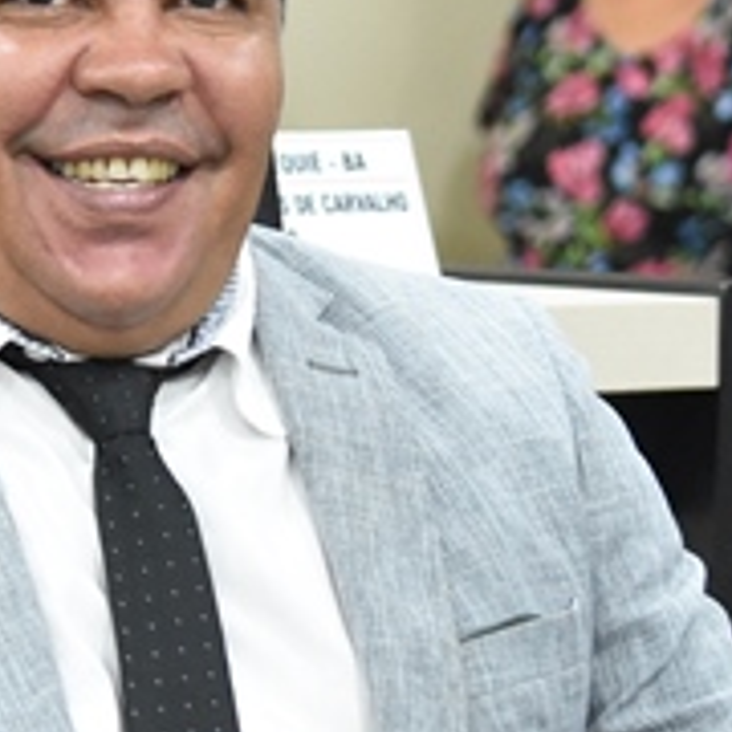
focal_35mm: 263
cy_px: 403
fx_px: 6292
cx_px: 248
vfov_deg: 6.7
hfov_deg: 6.7
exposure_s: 1/60
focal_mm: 58
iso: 4000
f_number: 4.5
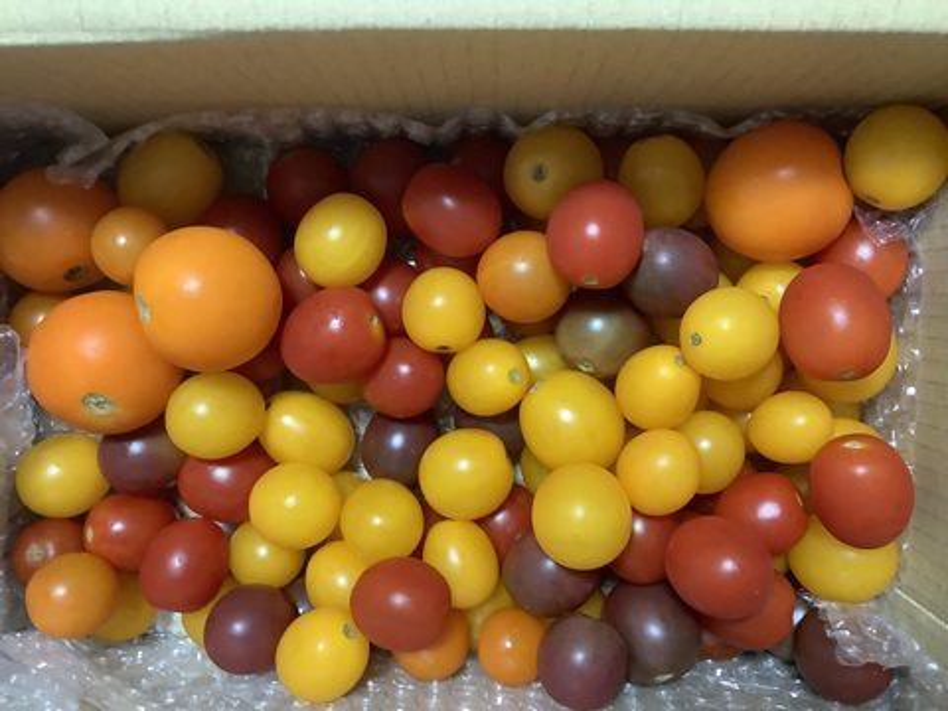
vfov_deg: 45.4
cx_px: 474
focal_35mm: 31
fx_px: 849
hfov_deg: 58.4
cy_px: 356
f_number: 2.4
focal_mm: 3.3
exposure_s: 1/40
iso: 320
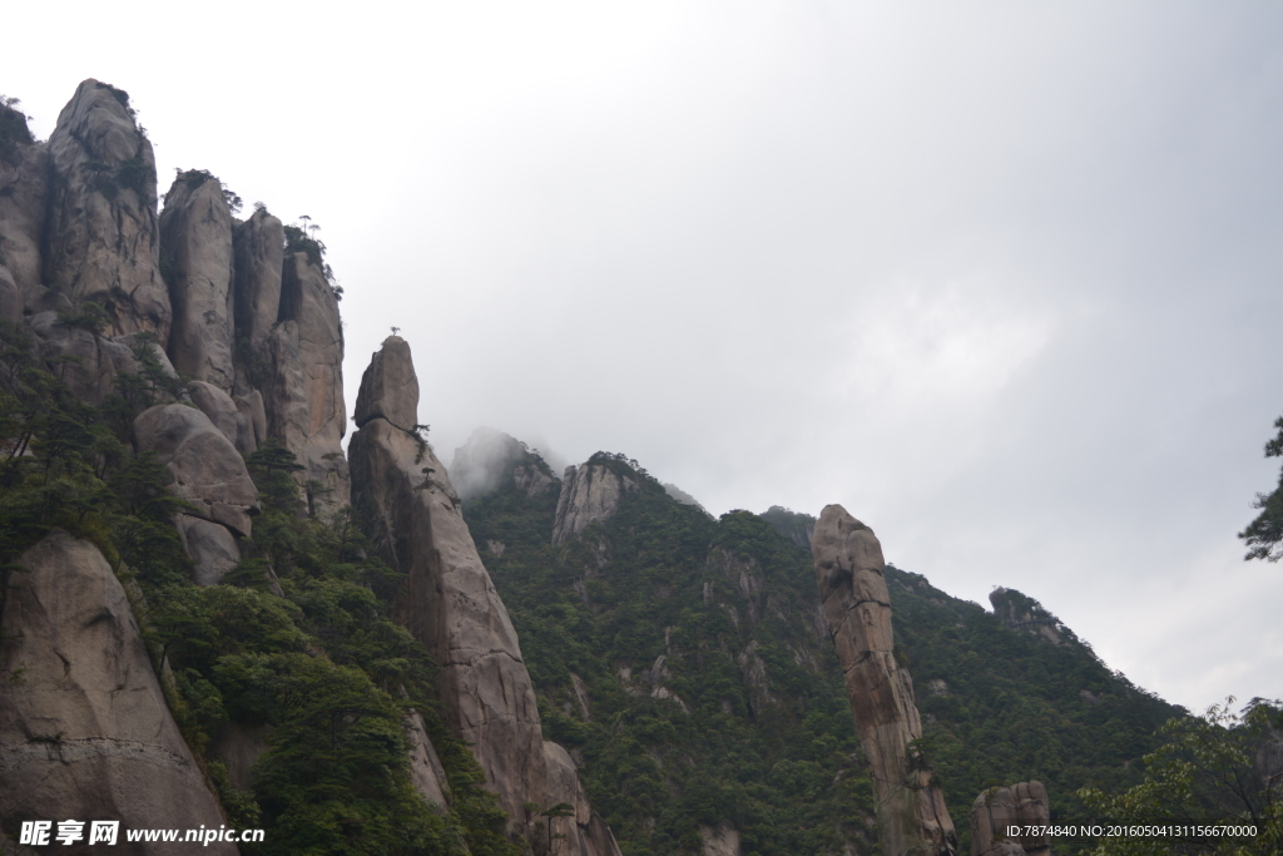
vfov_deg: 38.4
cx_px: 642
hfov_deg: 55.1
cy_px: 428
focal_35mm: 34
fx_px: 1230
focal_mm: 23
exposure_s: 1/200
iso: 100
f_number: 3.8
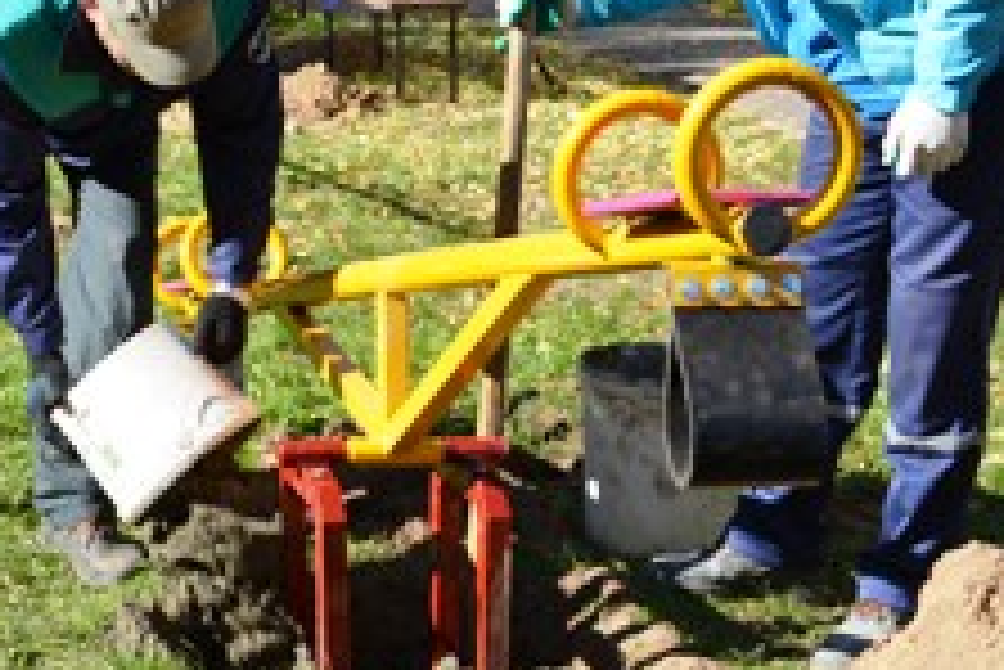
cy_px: 29
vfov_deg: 12.6
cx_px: -81
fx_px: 2998
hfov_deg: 18.3
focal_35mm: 107
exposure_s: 1/250
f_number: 8
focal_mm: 25
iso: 140
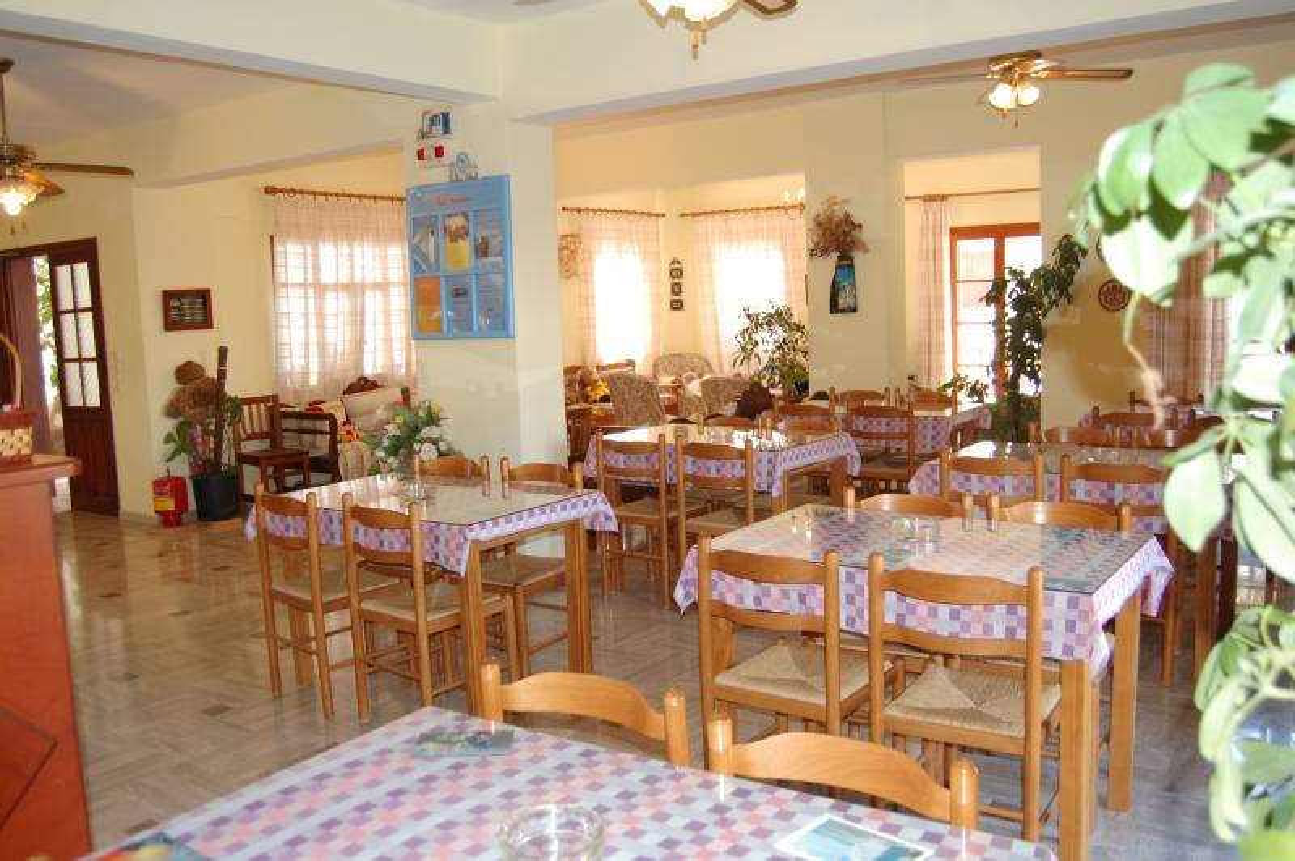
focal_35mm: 30
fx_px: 1078
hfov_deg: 62.0
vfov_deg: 43.5
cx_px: 648
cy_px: 430
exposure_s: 1/50
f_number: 3.8
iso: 400
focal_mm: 20
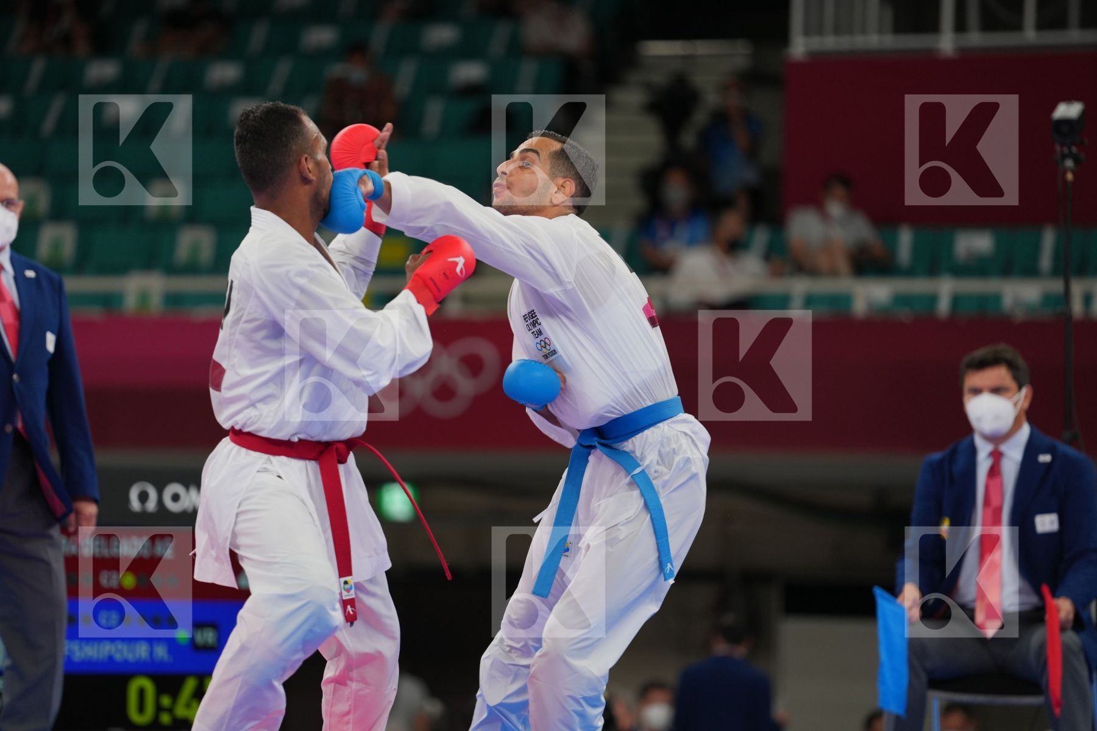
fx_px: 6094
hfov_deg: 10.3
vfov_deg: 6.9
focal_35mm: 200
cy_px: 366
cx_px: 548
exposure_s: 1/1000
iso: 640
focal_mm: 200
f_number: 2.8
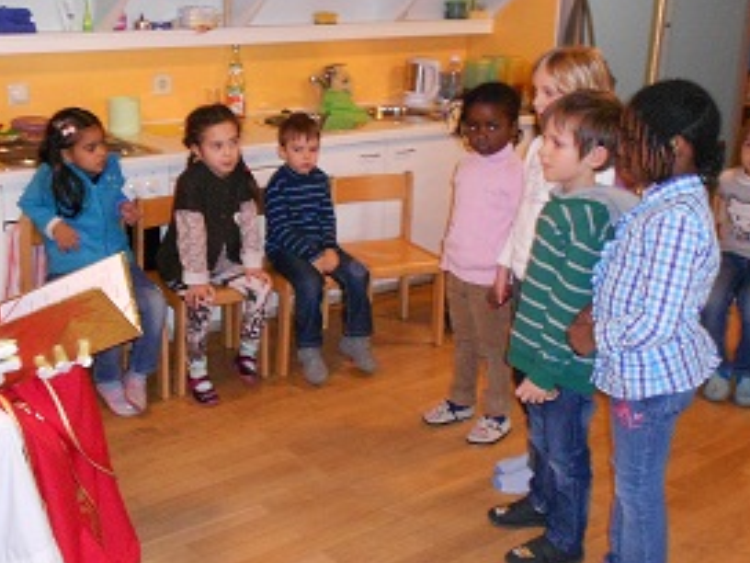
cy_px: 241
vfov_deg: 30.2
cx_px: 309
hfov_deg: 39.5
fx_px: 1040
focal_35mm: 48
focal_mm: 5.1
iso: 500
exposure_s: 1/25
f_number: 3.4
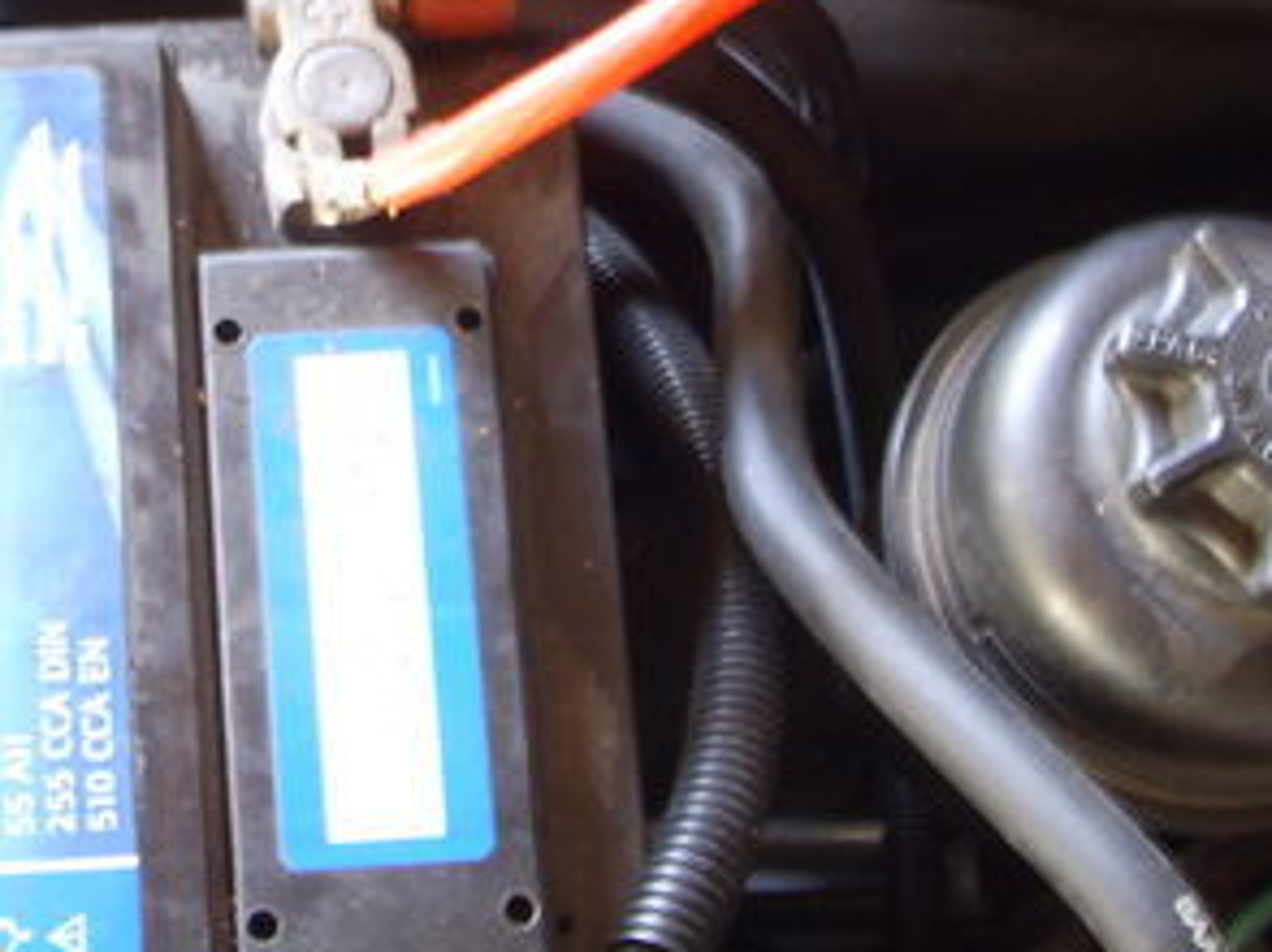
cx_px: 342
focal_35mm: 85
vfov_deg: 17.0
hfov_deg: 22.8
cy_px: 48
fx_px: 3121
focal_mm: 6.6
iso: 63
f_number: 3.5
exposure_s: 1/3
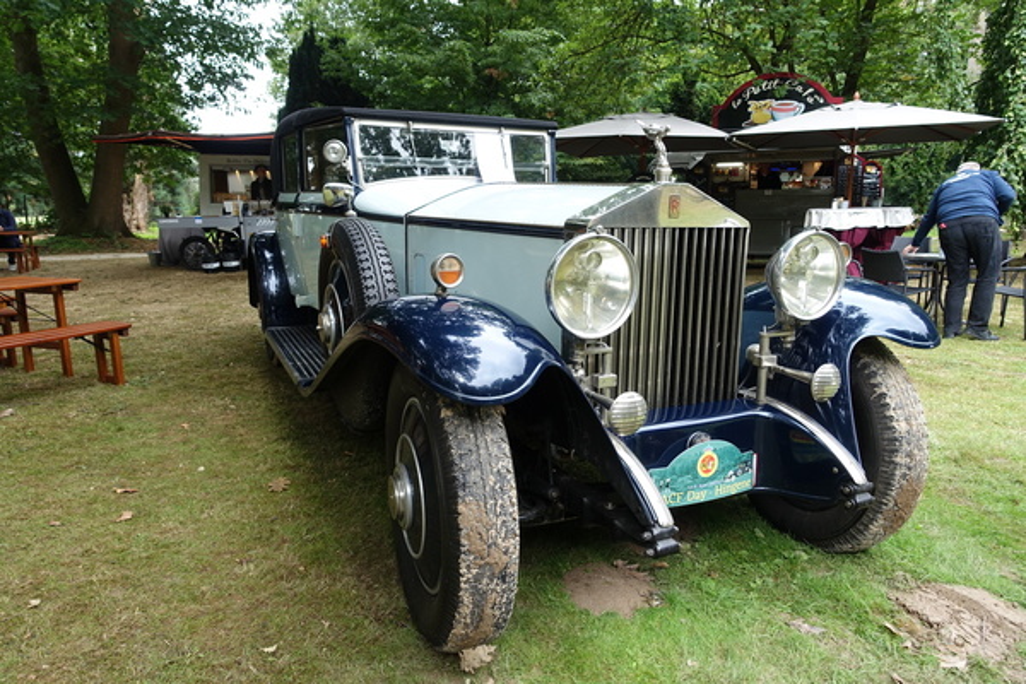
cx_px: 513
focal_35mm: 24
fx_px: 684
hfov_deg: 73.7
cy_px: 342
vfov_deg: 53.1
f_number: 3.2
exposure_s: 1/80
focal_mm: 8.93
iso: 125
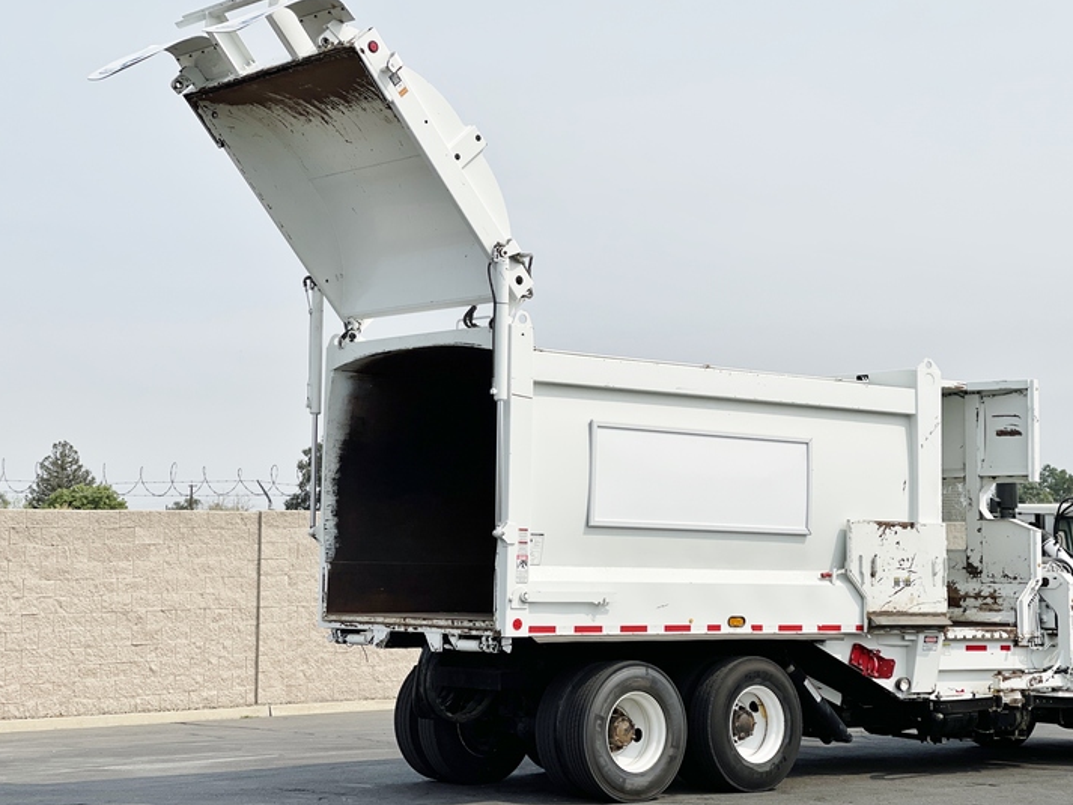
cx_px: 570
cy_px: 378
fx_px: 2170
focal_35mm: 70
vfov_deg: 21.0
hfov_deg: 27.8
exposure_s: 1/3125
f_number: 2.2
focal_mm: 7.5
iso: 32
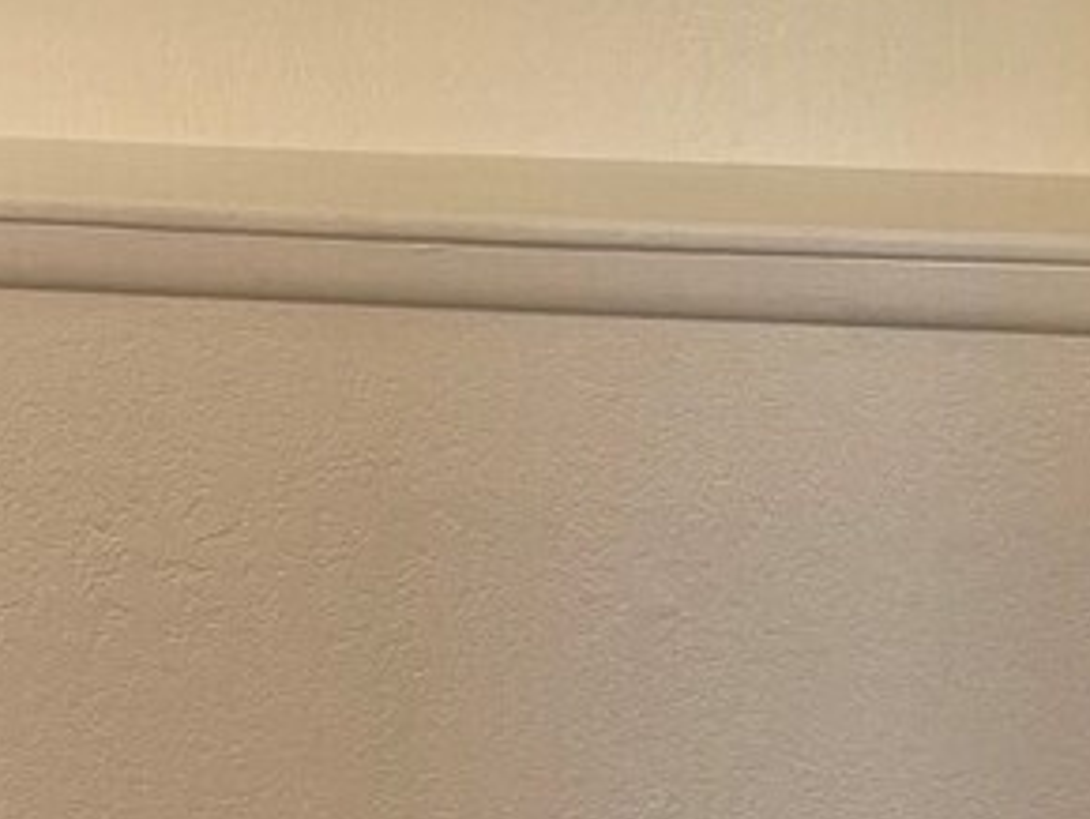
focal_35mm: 129
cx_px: 1045
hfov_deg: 15.1
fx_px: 4065
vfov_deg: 11.5
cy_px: 195
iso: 80
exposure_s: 1/120
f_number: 1.6
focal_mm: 4.2
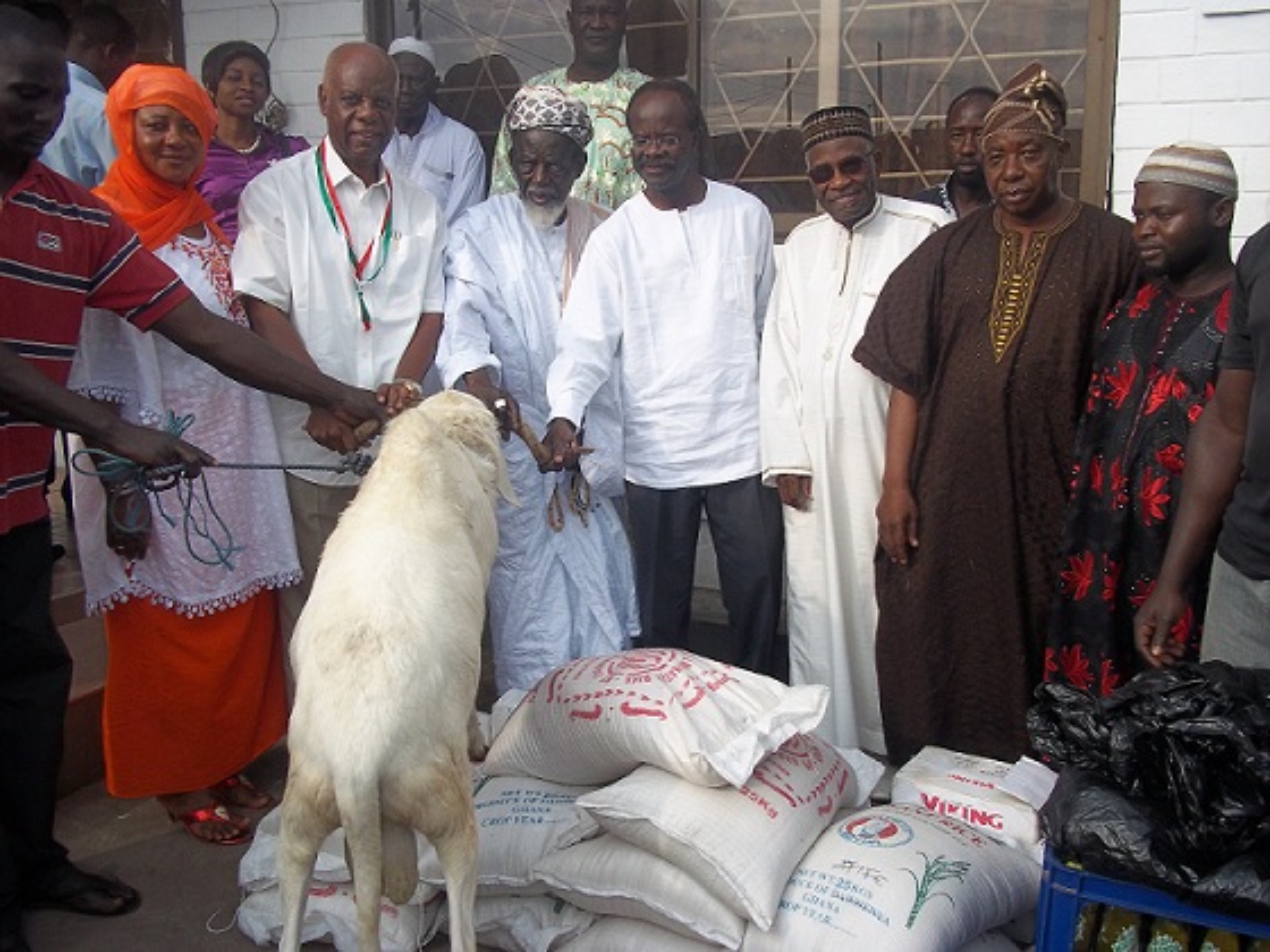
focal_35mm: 36
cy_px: 476
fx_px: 1321
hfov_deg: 51.4
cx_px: 635
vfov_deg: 39.7
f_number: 8
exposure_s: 1/125
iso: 80
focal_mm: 6.5
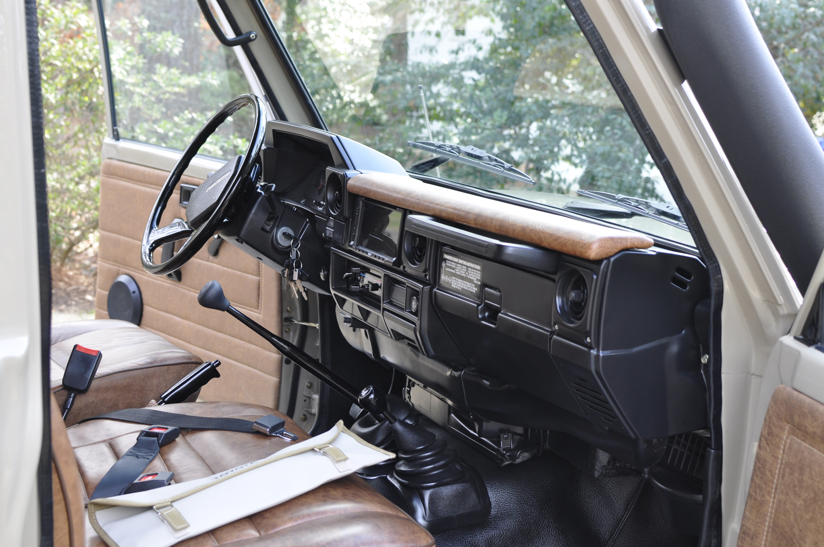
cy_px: 274
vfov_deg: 25.7
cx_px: 412
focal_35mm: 52
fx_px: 1200
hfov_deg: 37.9
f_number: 4
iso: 400
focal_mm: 35
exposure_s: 1/60
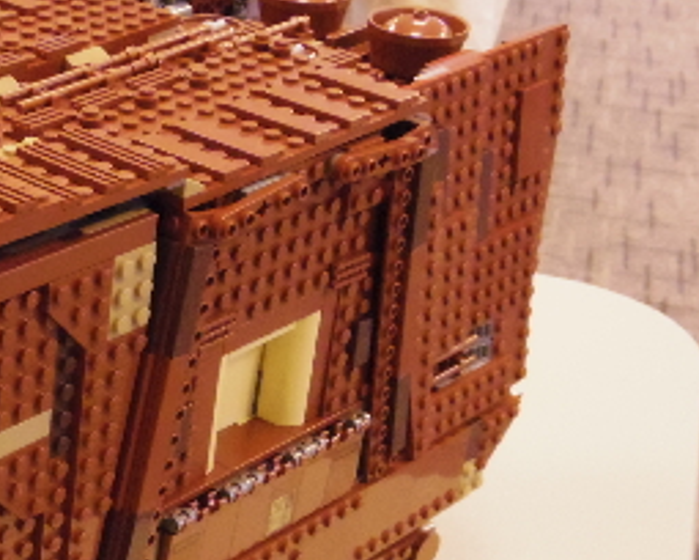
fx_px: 1758
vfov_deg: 17.9
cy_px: 428
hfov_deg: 21.2
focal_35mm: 85
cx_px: -88
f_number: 4.5
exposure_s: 1/60
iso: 2000
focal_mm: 6.8
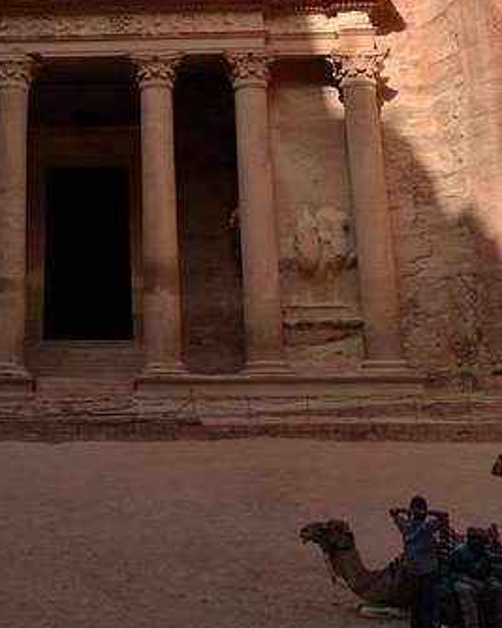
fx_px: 985
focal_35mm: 53
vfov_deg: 33.2
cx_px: 69
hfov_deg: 27.7
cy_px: 45
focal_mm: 18
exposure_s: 1/200
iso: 100
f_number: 9
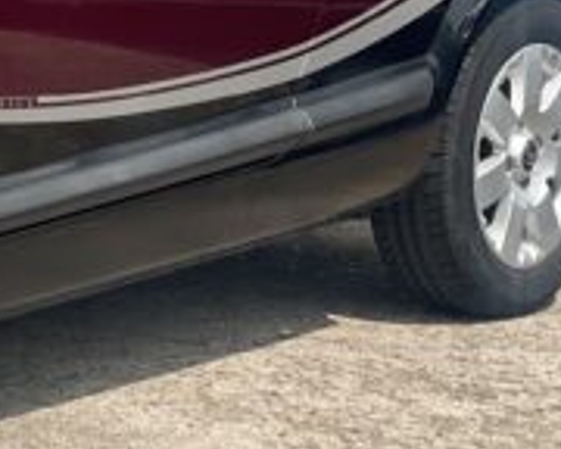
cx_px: -374
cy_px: -100
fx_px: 3736
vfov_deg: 6.8
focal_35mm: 225
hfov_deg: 8.3
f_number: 2
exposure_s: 1/1996
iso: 32
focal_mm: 6
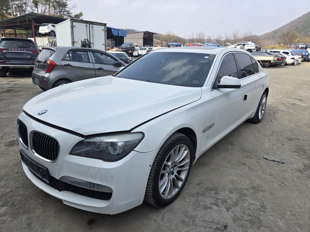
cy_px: 116
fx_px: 206
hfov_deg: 73.9
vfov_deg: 58.9
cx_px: 155
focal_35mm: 23
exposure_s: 1/3143
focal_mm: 6.3
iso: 80
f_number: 1.7
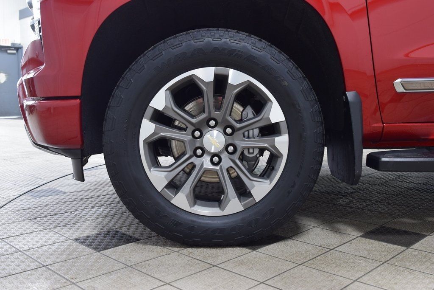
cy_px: 145
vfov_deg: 36.9
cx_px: 217
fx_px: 434
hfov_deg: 53.1
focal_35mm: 36
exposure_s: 1/15
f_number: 6.3
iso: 800
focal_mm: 24
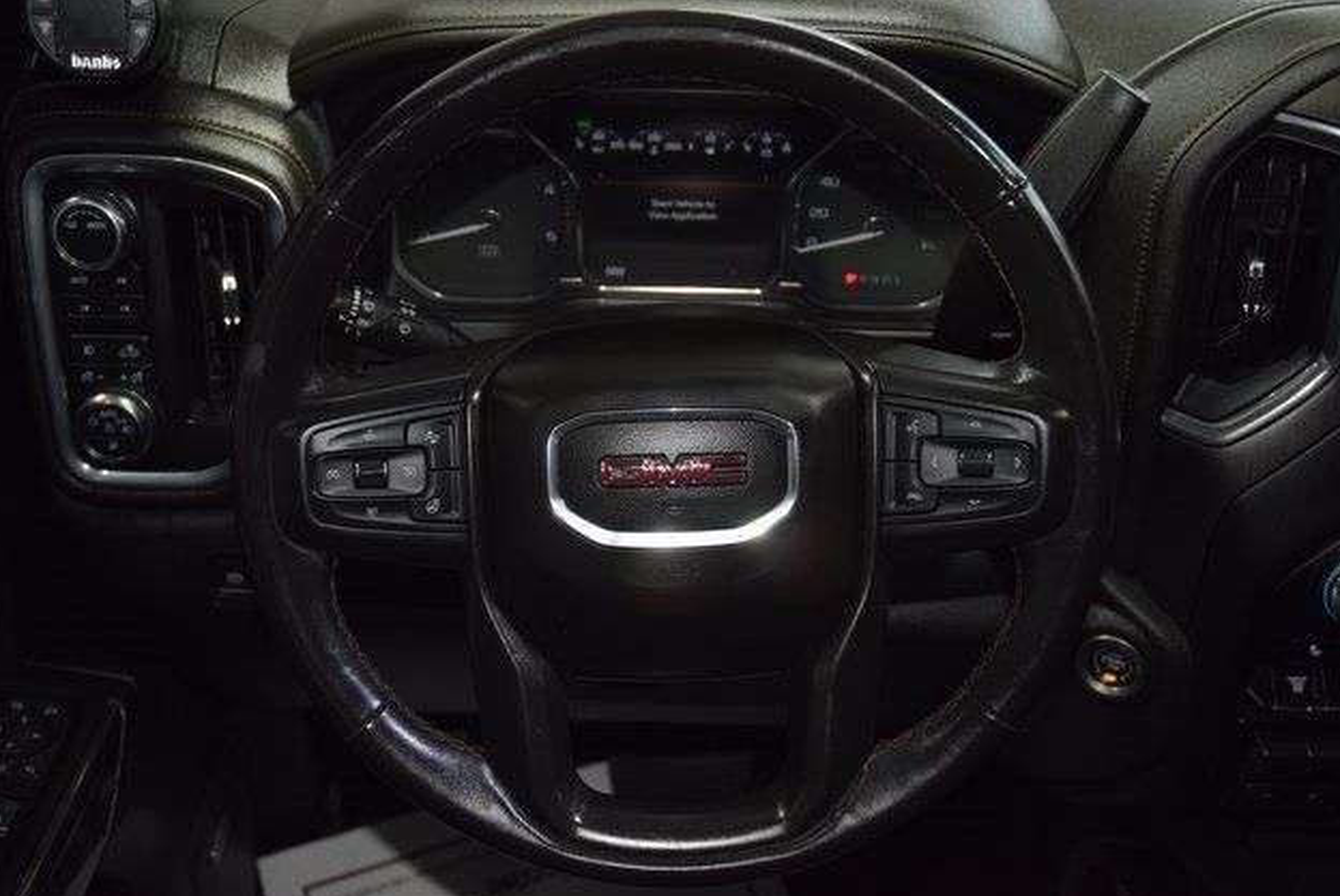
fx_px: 1546
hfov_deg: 46.9
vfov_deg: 32.3
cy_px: 457
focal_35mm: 42
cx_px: 670
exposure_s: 1/25
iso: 720
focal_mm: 27
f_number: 3.8
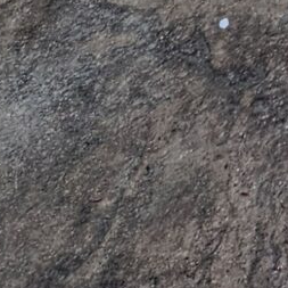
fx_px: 1939
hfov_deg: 7.3
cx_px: 930
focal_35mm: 206
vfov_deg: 6.9
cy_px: -798
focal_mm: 5.4
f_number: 1.8
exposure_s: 1/253
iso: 32
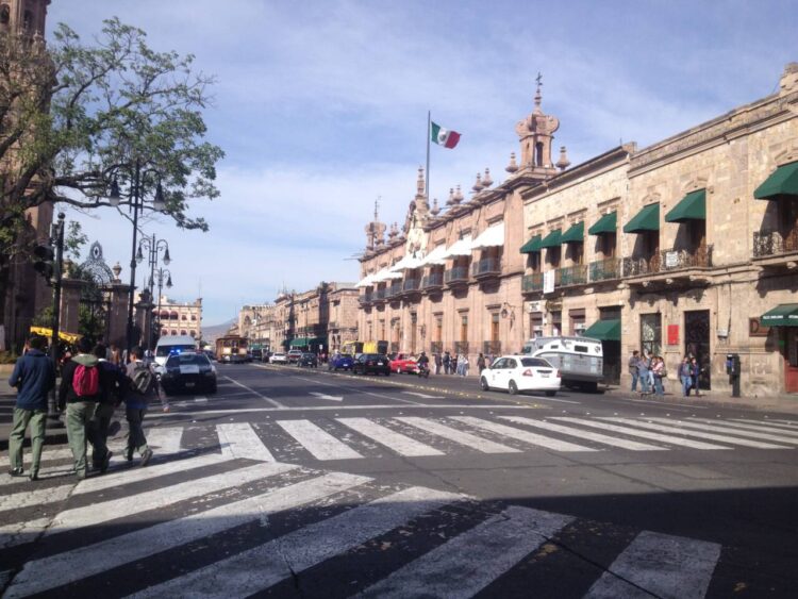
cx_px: 399
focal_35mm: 35
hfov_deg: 52.6
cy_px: 300
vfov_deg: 40.7
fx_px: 807
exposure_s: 1/1783
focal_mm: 4.28
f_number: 2.4
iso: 50
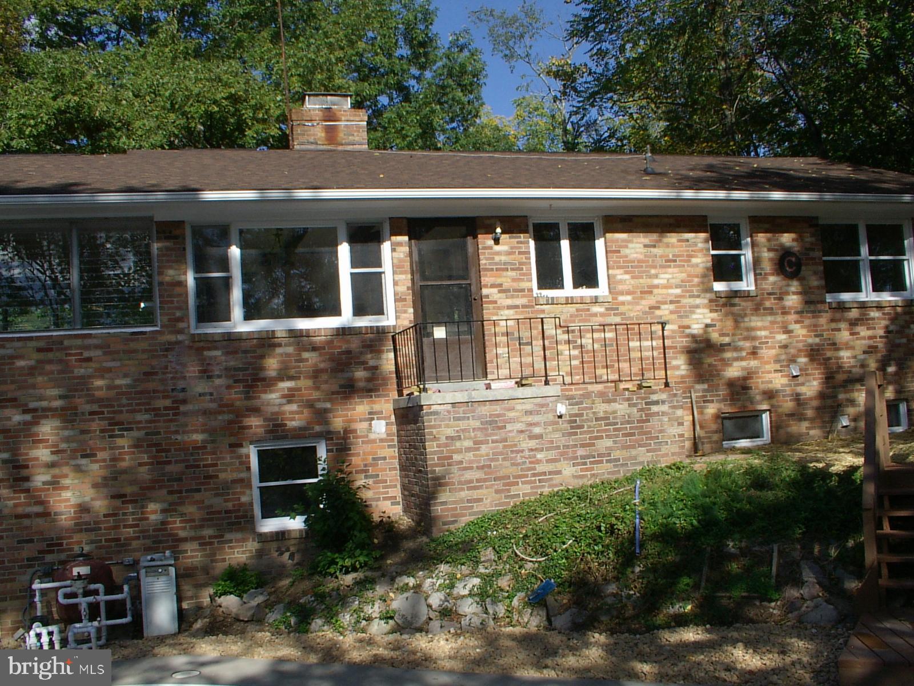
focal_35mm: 37
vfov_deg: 38.7
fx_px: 977
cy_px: 343
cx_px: 457
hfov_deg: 50.1
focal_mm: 5.8
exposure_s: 1/210
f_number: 7.3
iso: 100
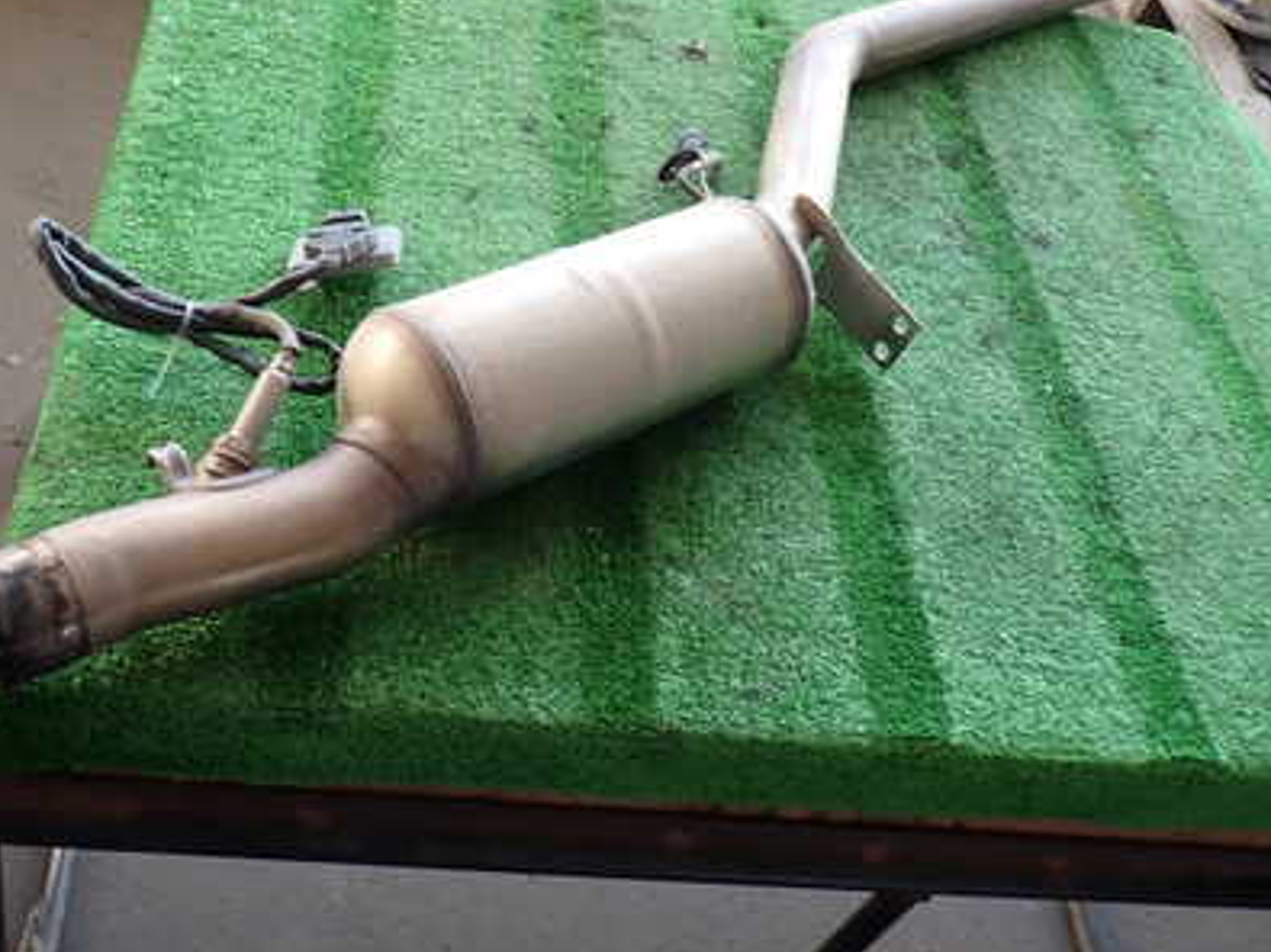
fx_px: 1395
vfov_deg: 37.4
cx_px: 592
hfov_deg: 49.0
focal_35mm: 38
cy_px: 351
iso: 100
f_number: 2
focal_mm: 4.5
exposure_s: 1/60
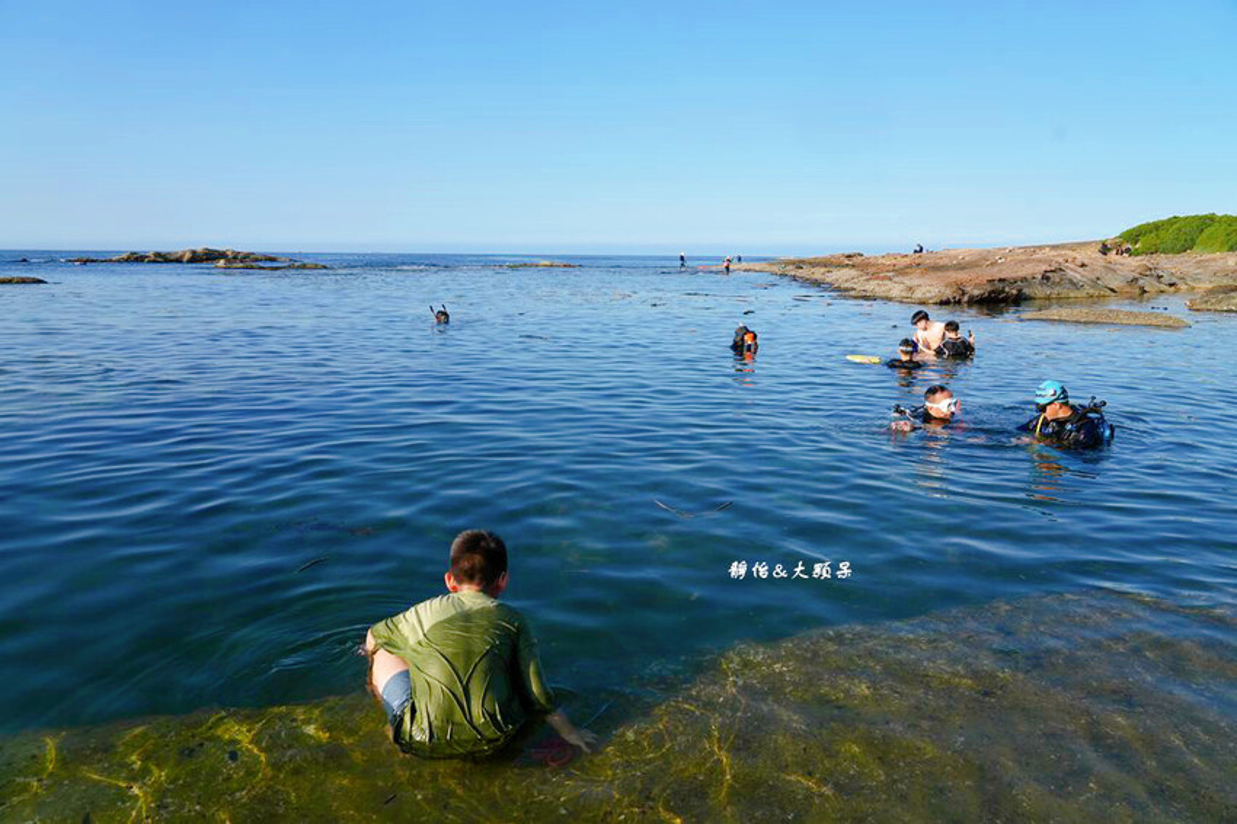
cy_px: 412
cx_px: 618
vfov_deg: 53.1
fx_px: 824
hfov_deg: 73.8
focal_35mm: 24
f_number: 8
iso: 320
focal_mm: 24
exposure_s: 1/640
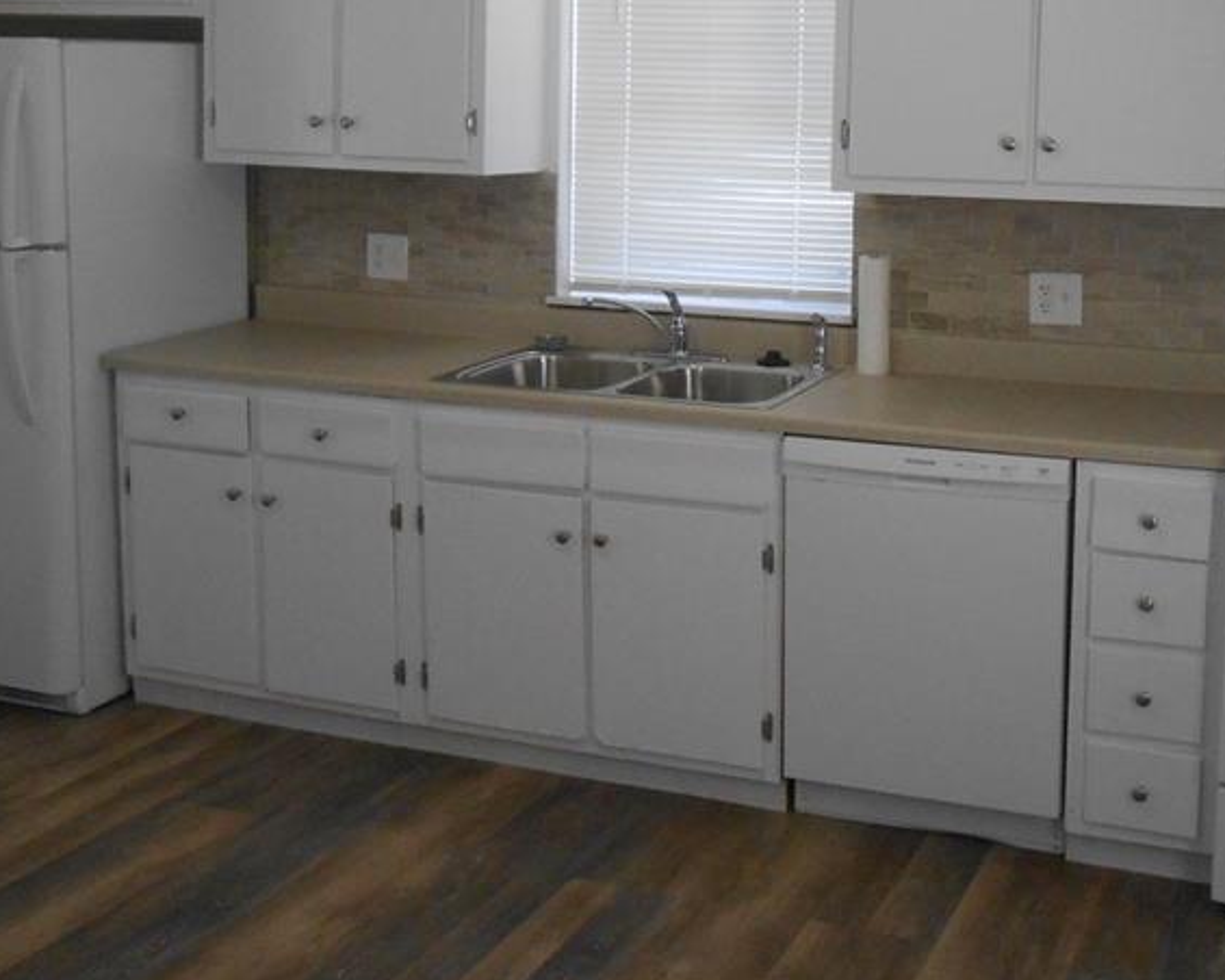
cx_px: 789
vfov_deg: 32.2
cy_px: 258
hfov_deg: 40.0
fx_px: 1668
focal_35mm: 46
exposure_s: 1/160
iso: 400
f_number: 3.5
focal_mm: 4.6
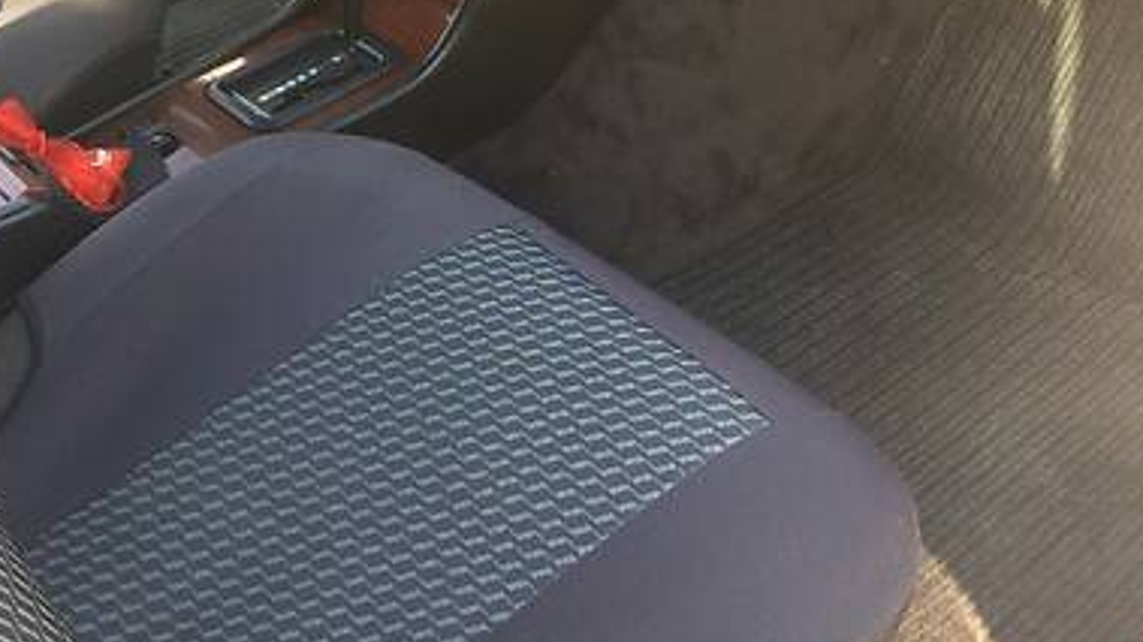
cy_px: 115
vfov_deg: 23.5
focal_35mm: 50
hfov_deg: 41.2
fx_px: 1515
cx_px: 492
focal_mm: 4.2
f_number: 2.2
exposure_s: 1/100
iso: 64
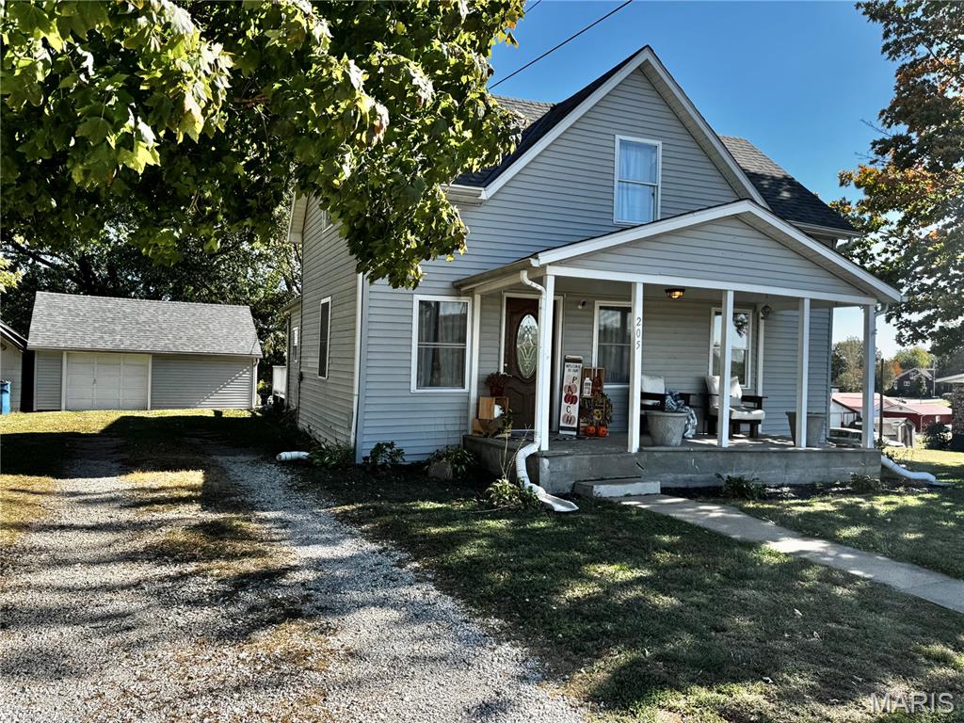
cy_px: 362
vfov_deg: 56.8
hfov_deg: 71.6
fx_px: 668
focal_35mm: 24
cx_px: 482
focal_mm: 6.76
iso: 80
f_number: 1.78
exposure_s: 1/1395
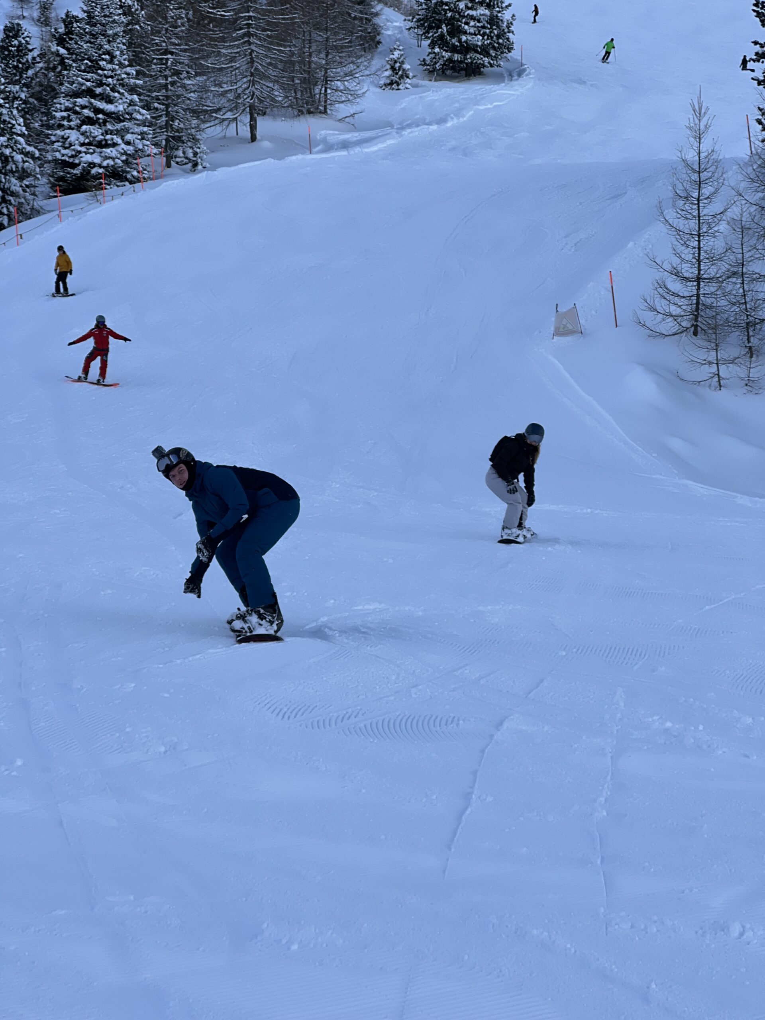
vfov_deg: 25.3
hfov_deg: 19.1
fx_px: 2269
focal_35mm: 77
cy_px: 510
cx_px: 382
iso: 32
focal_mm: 9
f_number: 2.8
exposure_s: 1/681
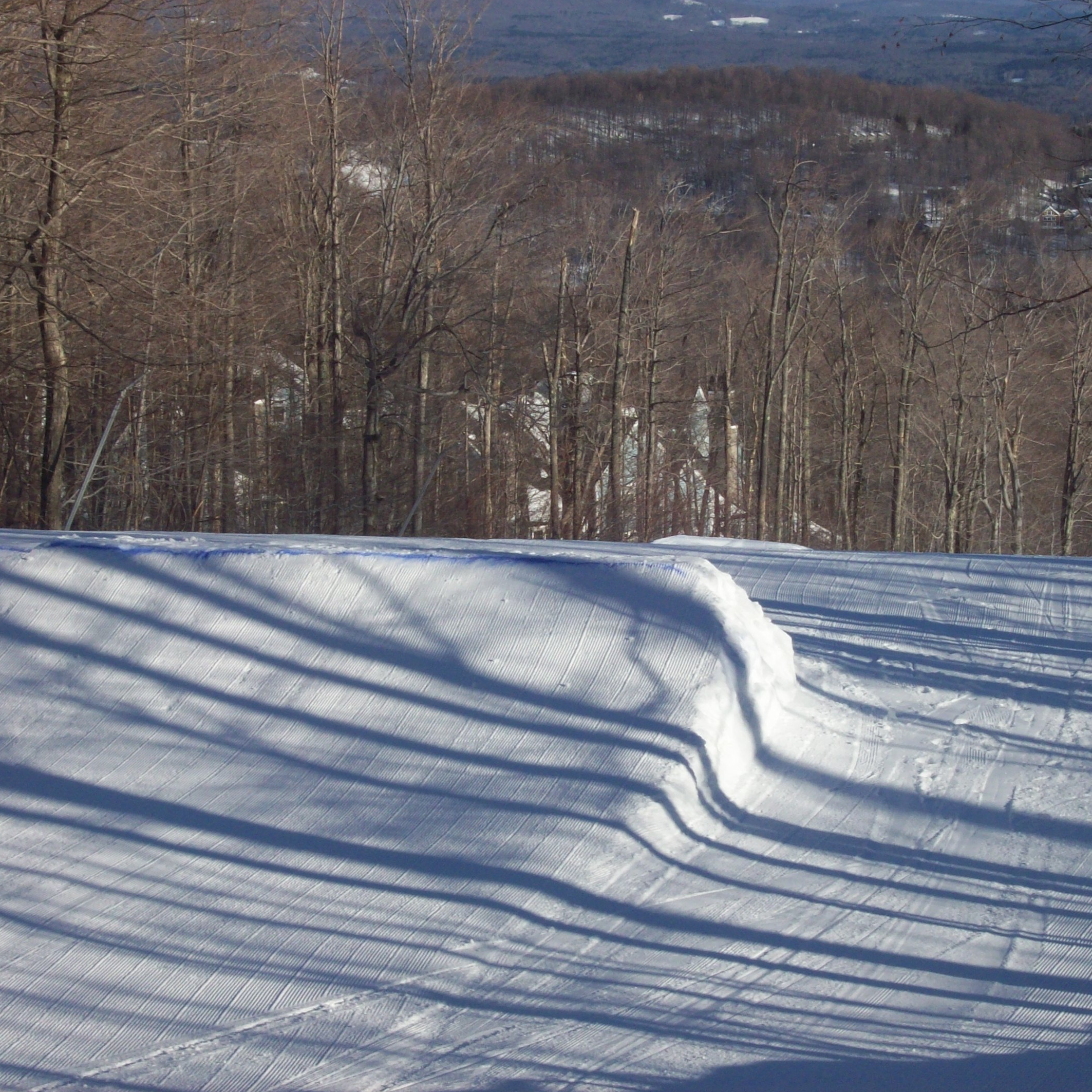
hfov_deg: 16.9
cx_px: 684
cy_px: 546
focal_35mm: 103
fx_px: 3676
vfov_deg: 16.9
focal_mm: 14.3
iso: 80
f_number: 7.6
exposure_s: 1/342
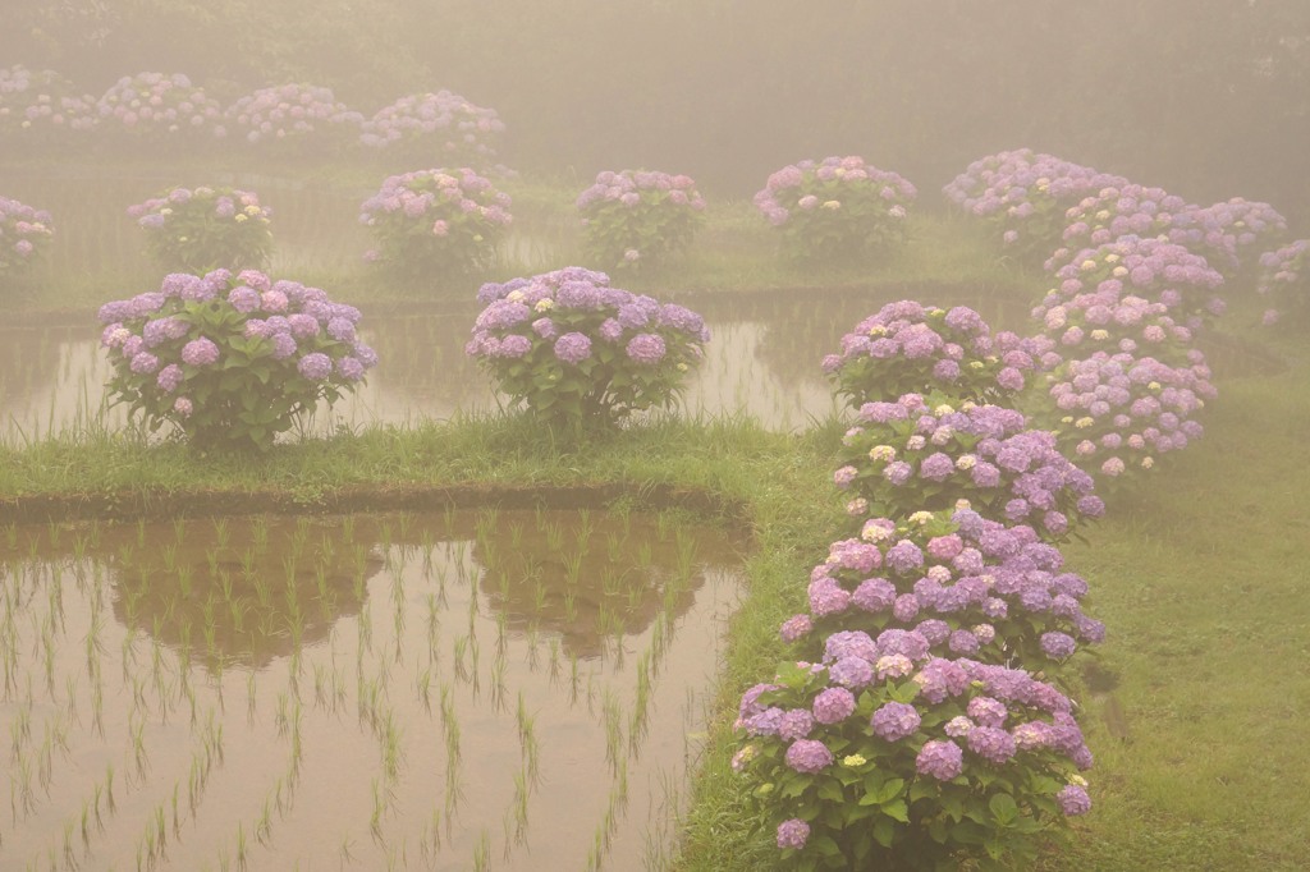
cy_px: 436
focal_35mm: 112
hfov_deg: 18.3
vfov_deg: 12.2
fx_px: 4074
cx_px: 655
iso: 400
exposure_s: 1/320
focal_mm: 75
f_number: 9
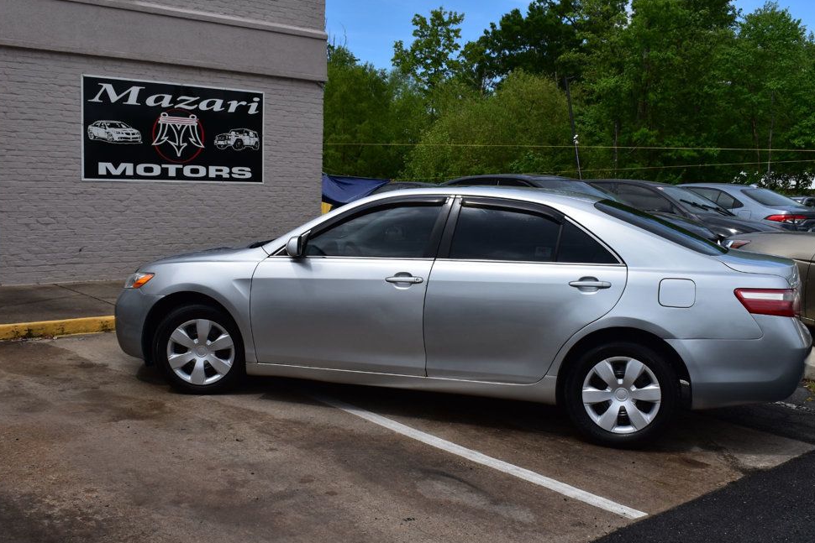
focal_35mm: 38
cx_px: 422
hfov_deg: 50.7
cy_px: 271
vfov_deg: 35.1
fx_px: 860
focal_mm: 24
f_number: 11
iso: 200
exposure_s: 1/500
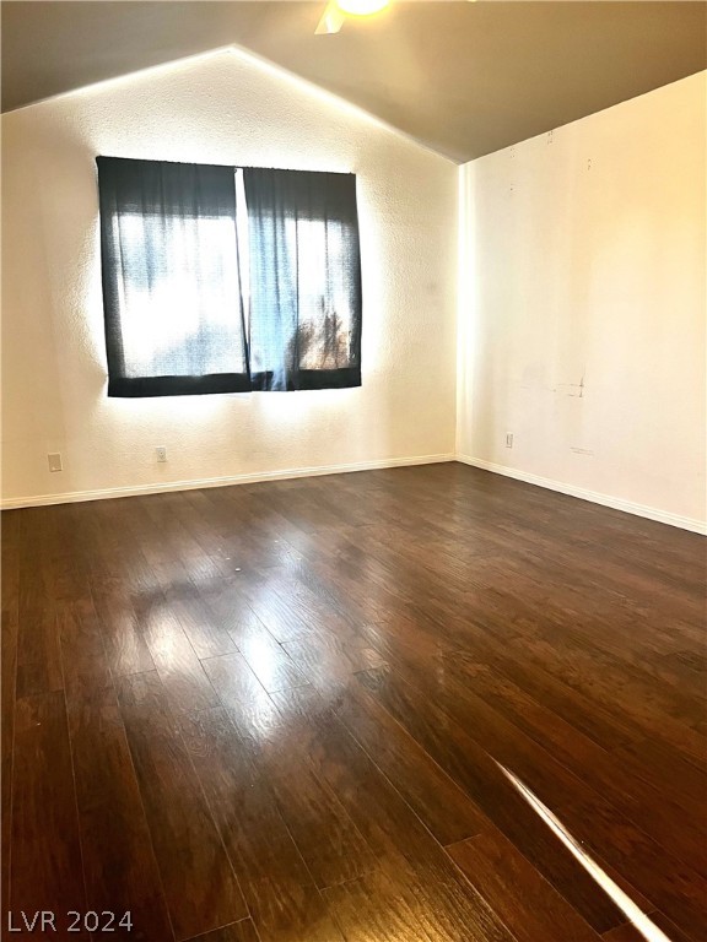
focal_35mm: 26
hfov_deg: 53.1
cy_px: 471
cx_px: 354
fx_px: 708
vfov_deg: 67.3
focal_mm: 5.7
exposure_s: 1/60
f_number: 1.5
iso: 250
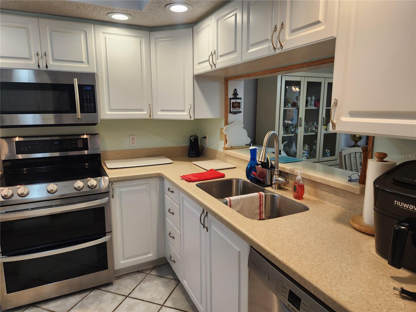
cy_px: 156
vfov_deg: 58.9
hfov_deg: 73.9
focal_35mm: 23
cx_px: 208
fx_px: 276
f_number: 1.8
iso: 125
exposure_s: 1/120
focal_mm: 5.4
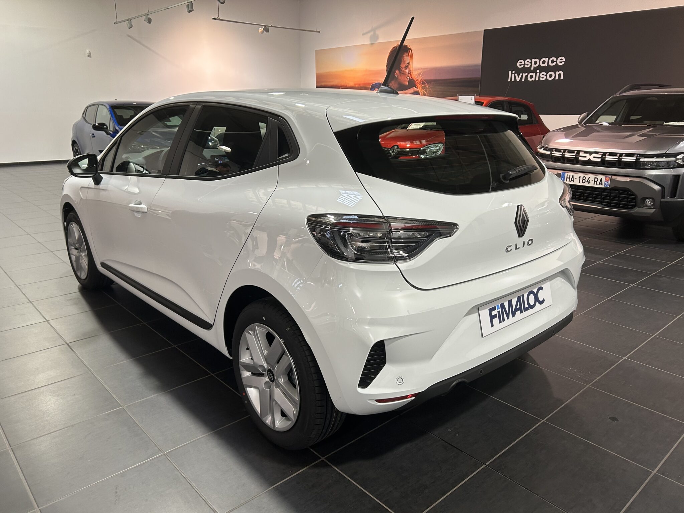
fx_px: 514
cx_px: 342
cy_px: 256
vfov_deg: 53.1
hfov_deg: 67.3
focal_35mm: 26
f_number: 1.5
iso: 100
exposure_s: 1/100
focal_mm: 5.7
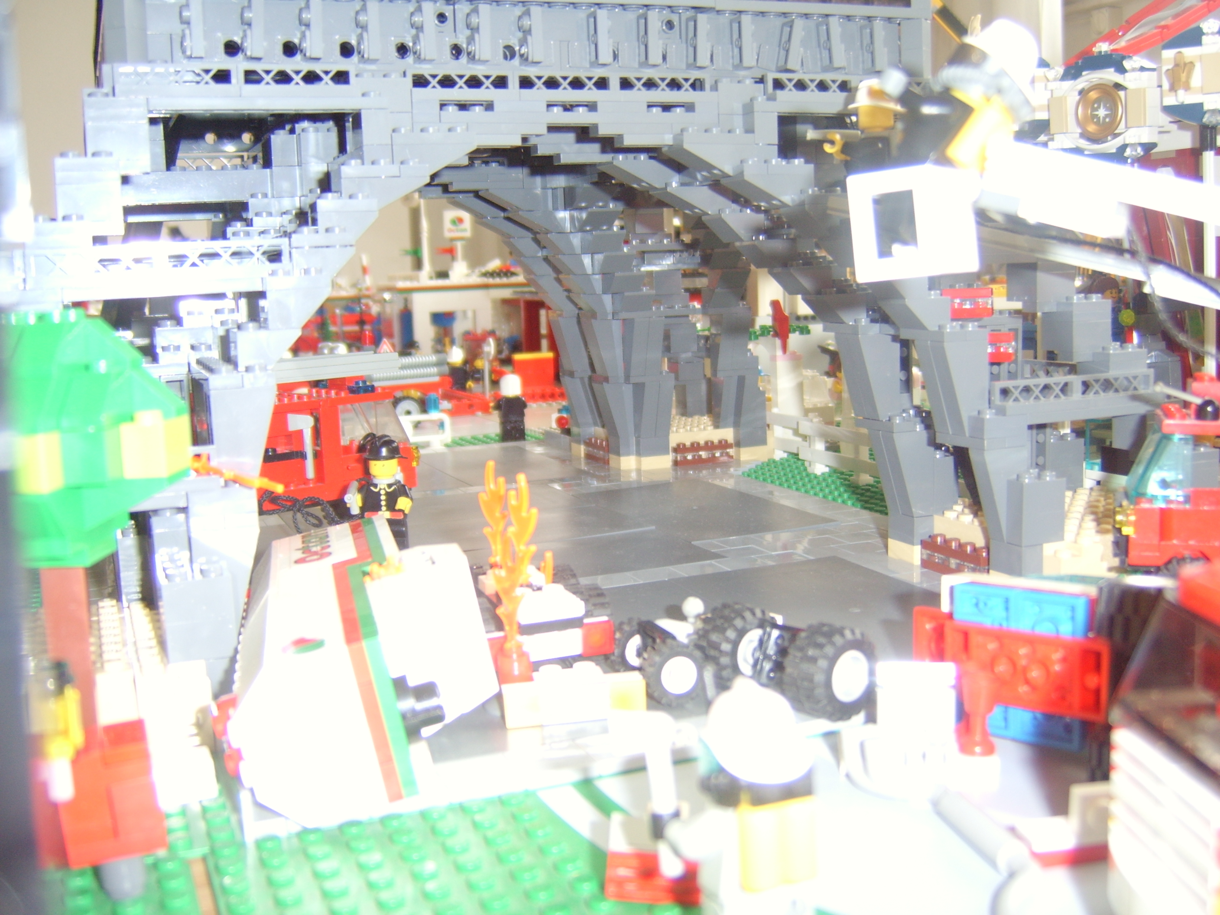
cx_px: 610
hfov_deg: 58.4
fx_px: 1093
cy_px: 458
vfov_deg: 45.4
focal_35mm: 31
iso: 141
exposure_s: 1/30
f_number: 2.7
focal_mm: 8.13
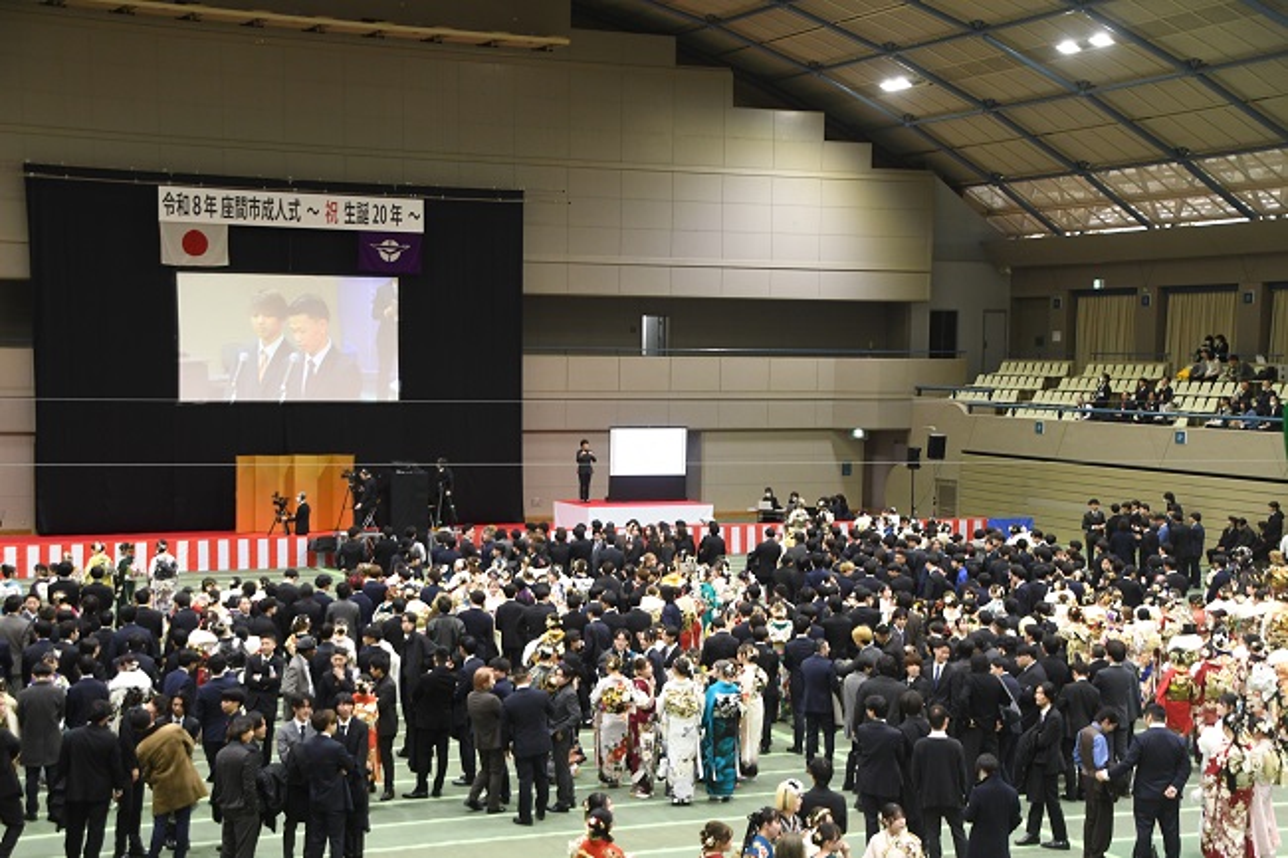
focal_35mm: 63
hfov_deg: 31.9
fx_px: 2253
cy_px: 429
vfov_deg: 21.6
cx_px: 644
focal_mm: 42
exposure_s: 1/50
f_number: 5
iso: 1250
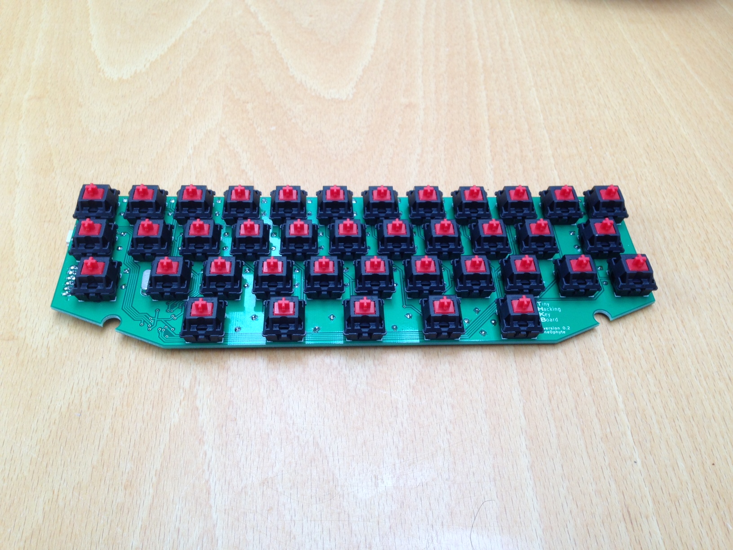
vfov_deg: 42.9
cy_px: 275
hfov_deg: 55.4
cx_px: 366
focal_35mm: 33
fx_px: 699
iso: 50
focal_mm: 4.12
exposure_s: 1/24
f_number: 2.4
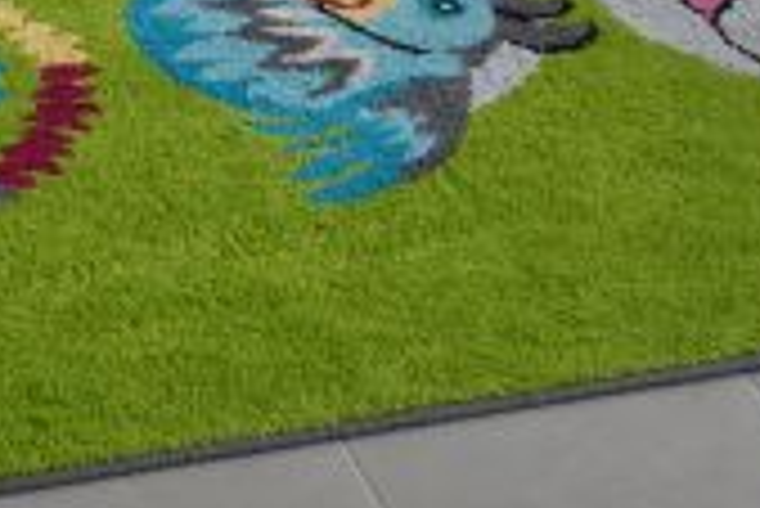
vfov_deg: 8.7
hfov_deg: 13.1
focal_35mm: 155
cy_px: -218
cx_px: 108
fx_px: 3275
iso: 400
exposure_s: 1/50
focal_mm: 15.13
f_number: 2.8
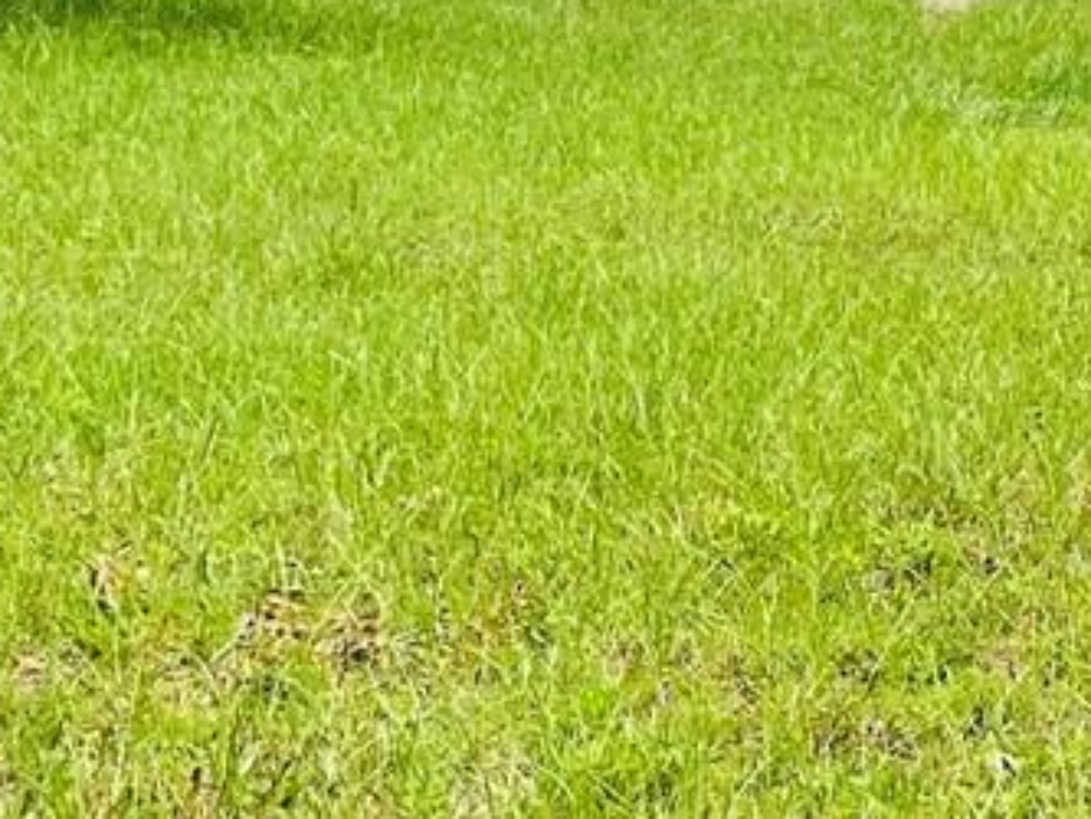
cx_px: 1157
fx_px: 3941
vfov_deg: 11.7
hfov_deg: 15.4
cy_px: -95
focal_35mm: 125
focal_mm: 4.2
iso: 32
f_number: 1.6
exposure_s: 1/3610
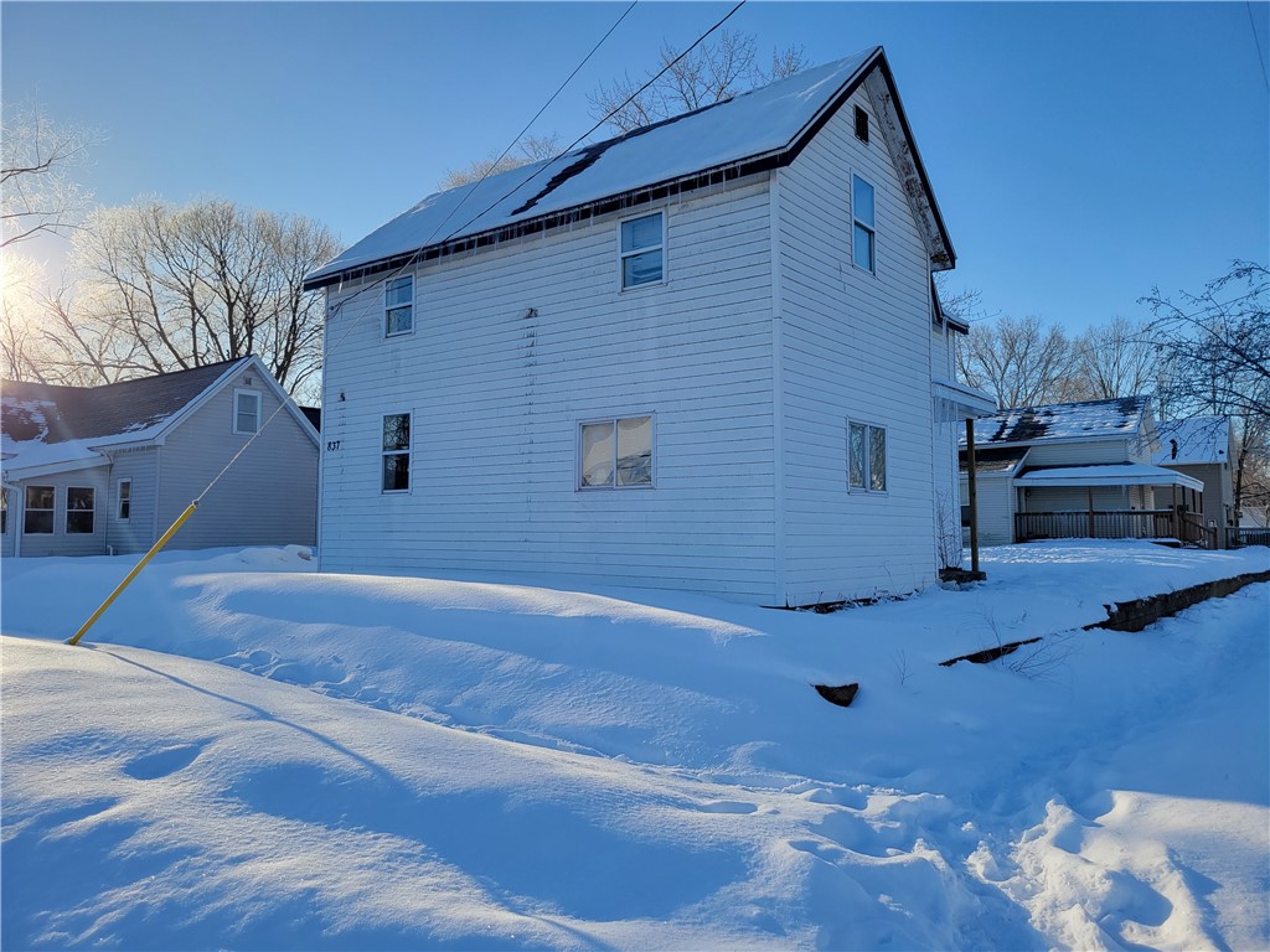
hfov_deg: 67.3
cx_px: 635
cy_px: 476
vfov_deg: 53.1
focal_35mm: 26
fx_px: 954
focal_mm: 5.4
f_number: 1.8
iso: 40
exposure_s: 1/1387
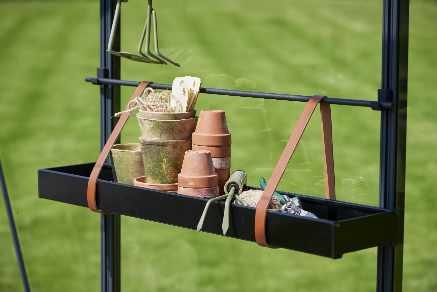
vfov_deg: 13.1
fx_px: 1275
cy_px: 146
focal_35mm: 105
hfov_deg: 19.4
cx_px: 218
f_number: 6.3
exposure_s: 1/320
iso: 100
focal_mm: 105
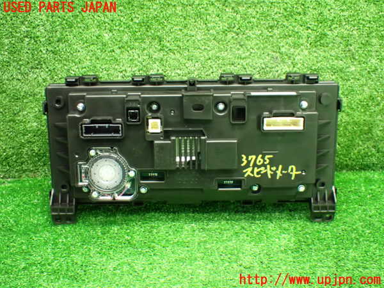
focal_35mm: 47
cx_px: 192
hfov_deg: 40.4
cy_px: 144
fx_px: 521
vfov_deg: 30.9
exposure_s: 1/50
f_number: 3.1
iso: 1250
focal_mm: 8.4
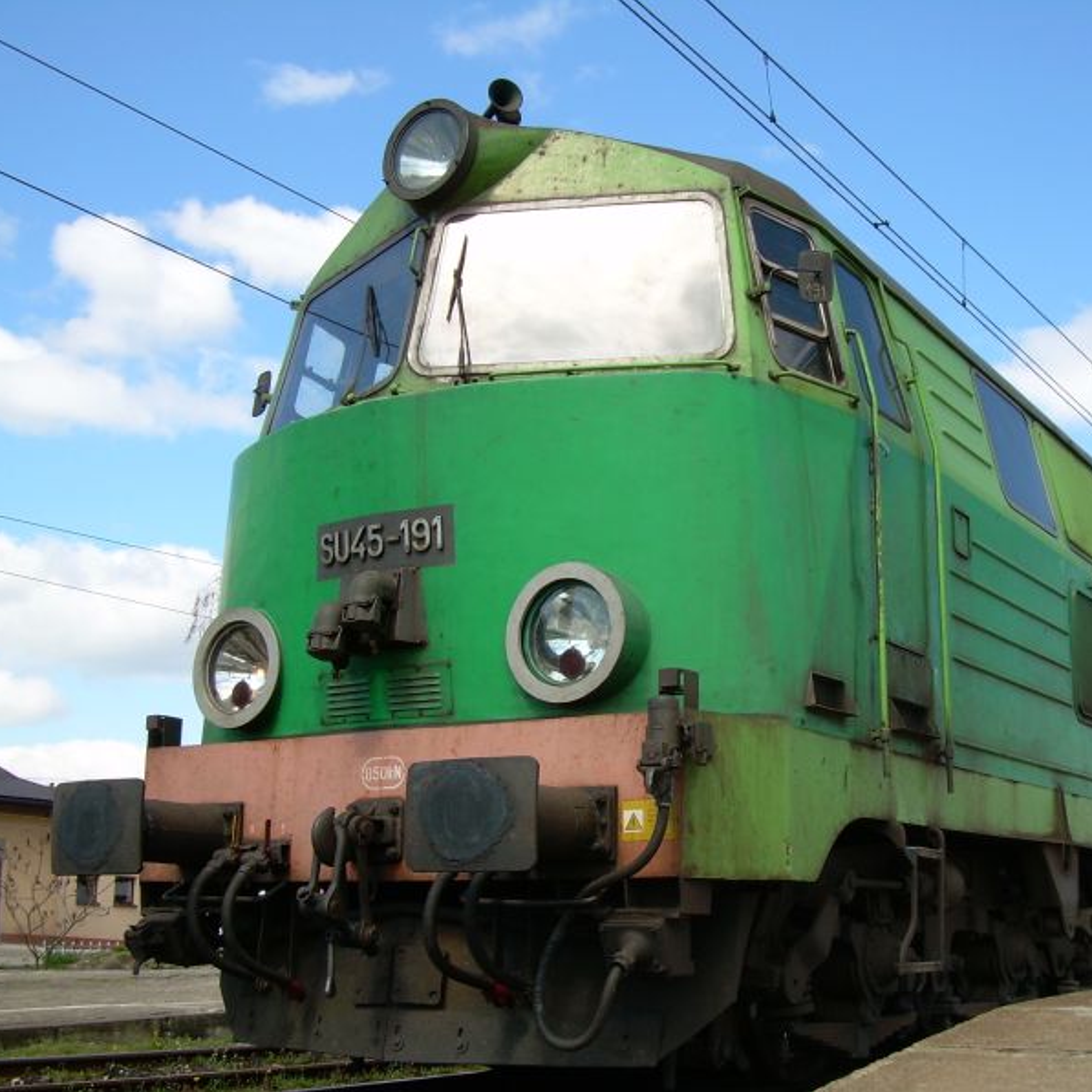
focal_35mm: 45
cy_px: 545
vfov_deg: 37.6
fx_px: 1606
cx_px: 691
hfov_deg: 37.3
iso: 50
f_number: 4.6
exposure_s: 1/297
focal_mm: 6.3
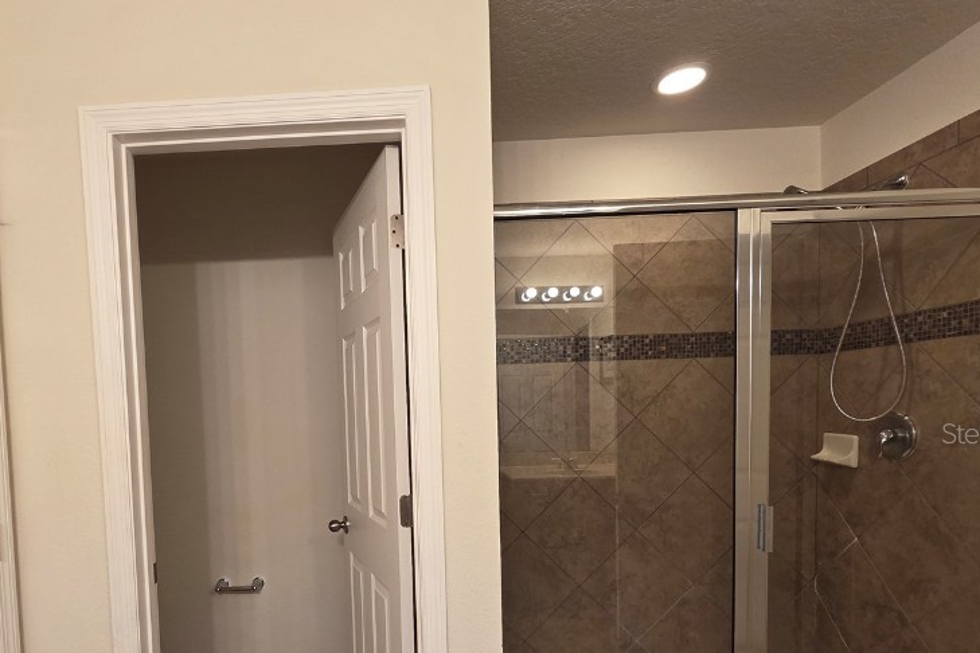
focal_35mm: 19
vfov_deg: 63.0
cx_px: 380
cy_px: 433
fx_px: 517
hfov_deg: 85.6
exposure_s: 1/120
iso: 250
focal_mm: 2.2
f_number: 2.2
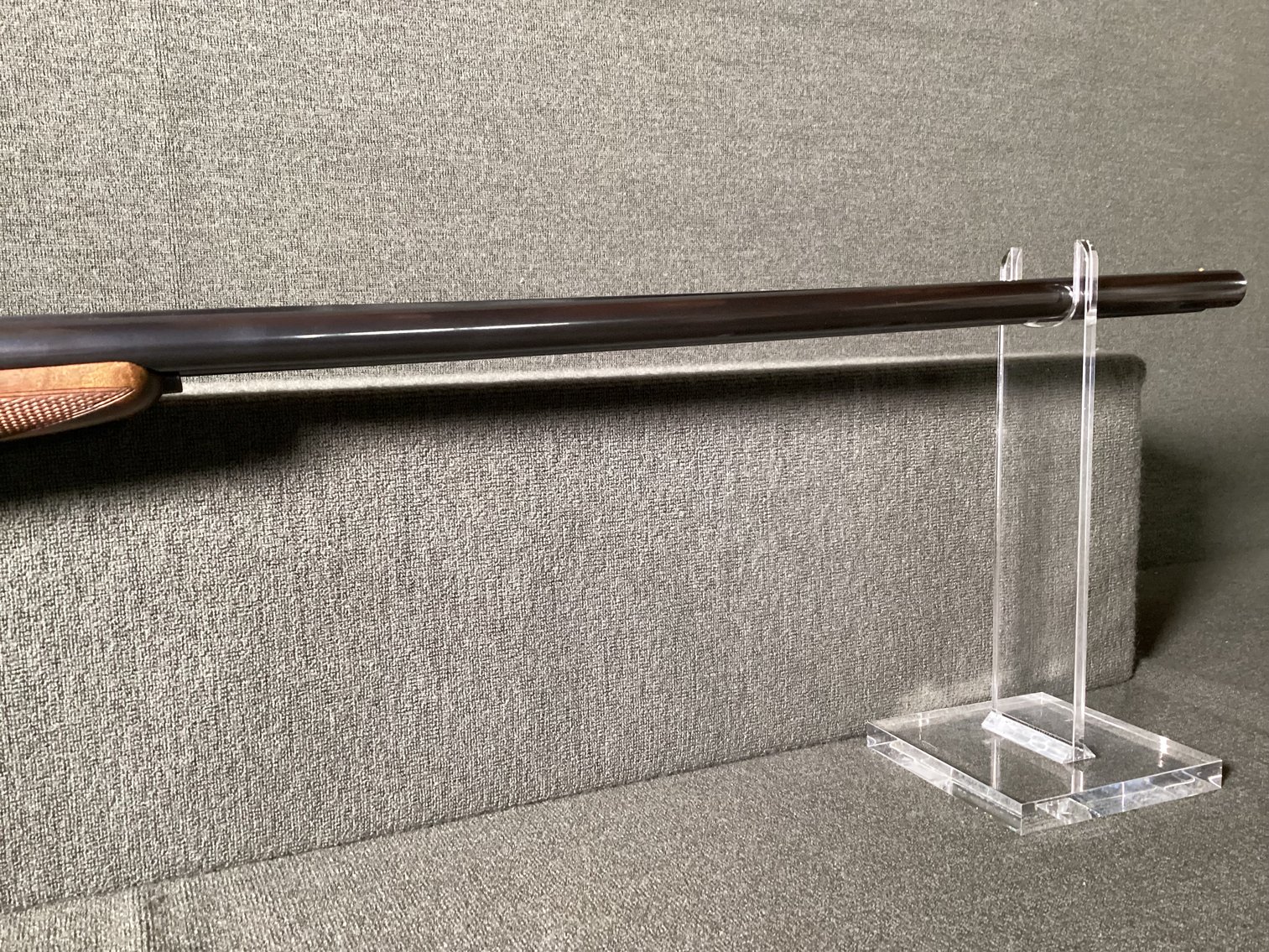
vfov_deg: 45.4
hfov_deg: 58.3
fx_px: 1137
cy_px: 476
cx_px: 634
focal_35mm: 31
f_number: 2.4
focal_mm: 3.3
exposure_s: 1/30
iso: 400
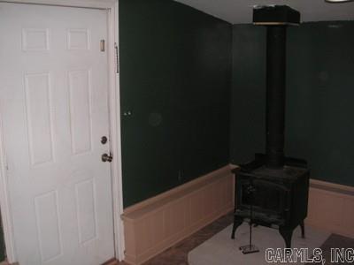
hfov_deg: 49.0
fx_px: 389
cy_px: 132
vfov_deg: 37.7
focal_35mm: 38
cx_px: 177
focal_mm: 6.3
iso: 160
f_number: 3.3
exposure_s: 1/45
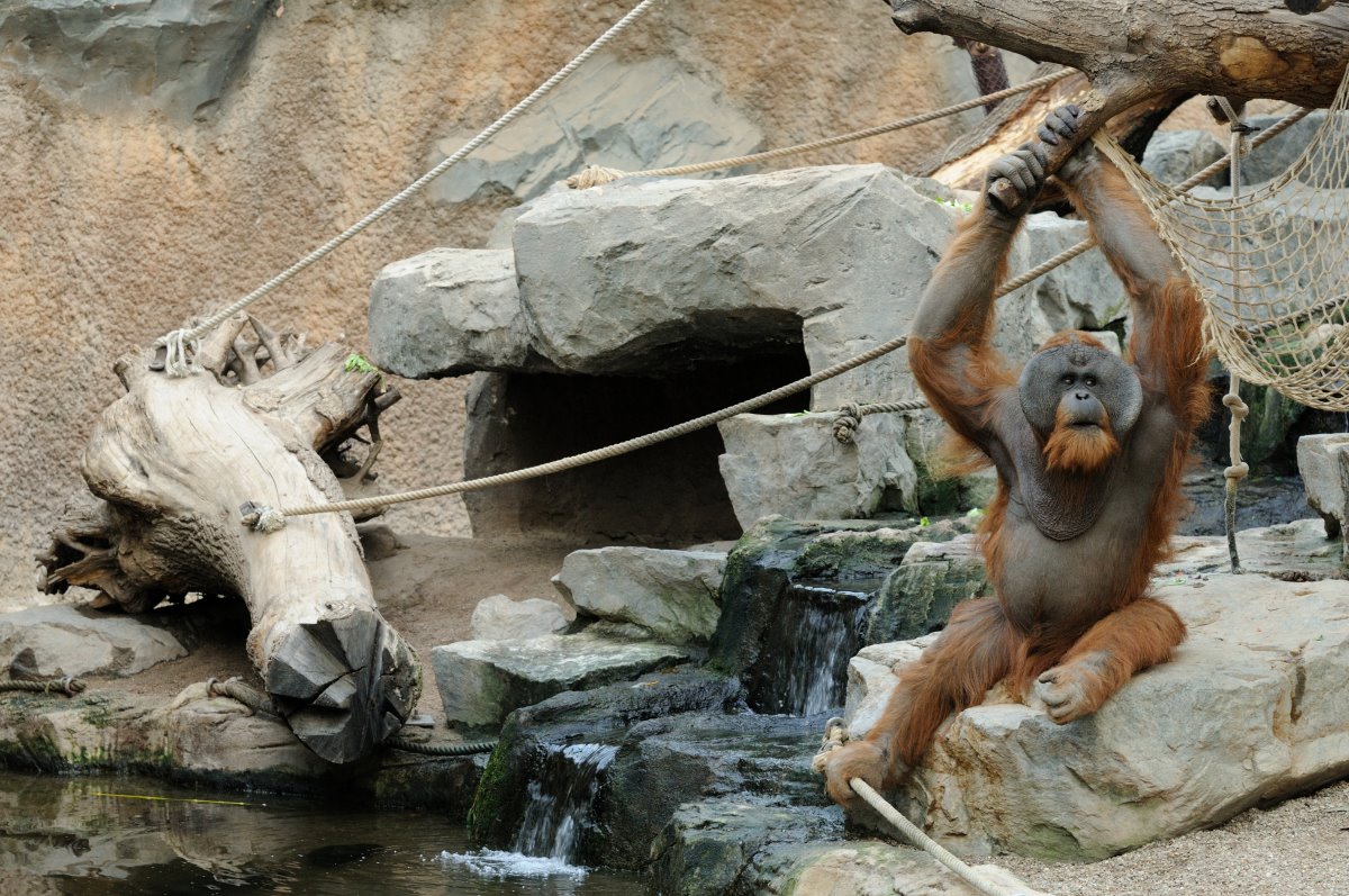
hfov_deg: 19.5
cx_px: 674
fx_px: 3930
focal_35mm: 105
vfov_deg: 13.0
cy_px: 448
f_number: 4
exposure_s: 1/50
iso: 500
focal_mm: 70
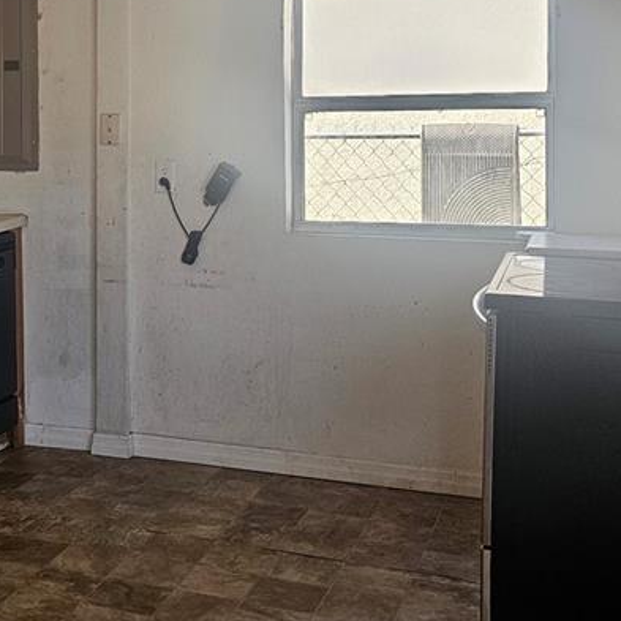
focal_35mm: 62
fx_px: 1258
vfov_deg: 27.1
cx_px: 46
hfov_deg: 26.6
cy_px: 115
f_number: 1.7
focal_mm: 6.3
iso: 160
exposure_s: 1/207
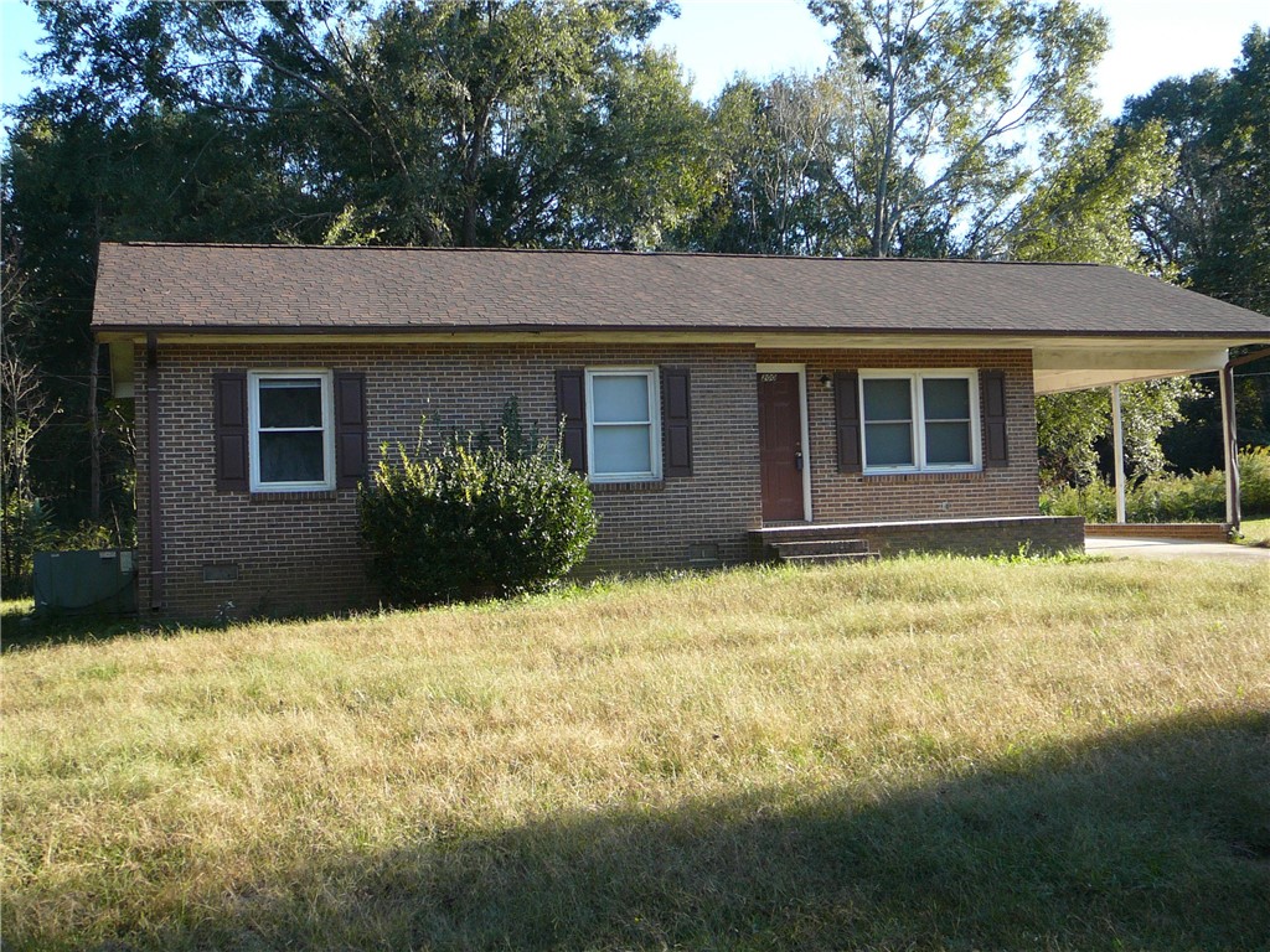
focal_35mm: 41
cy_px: 476
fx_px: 1504
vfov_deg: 35.1
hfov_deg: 45.8
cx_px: 635
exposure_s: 1/160
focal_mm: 6.1
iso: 80
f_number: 3.1
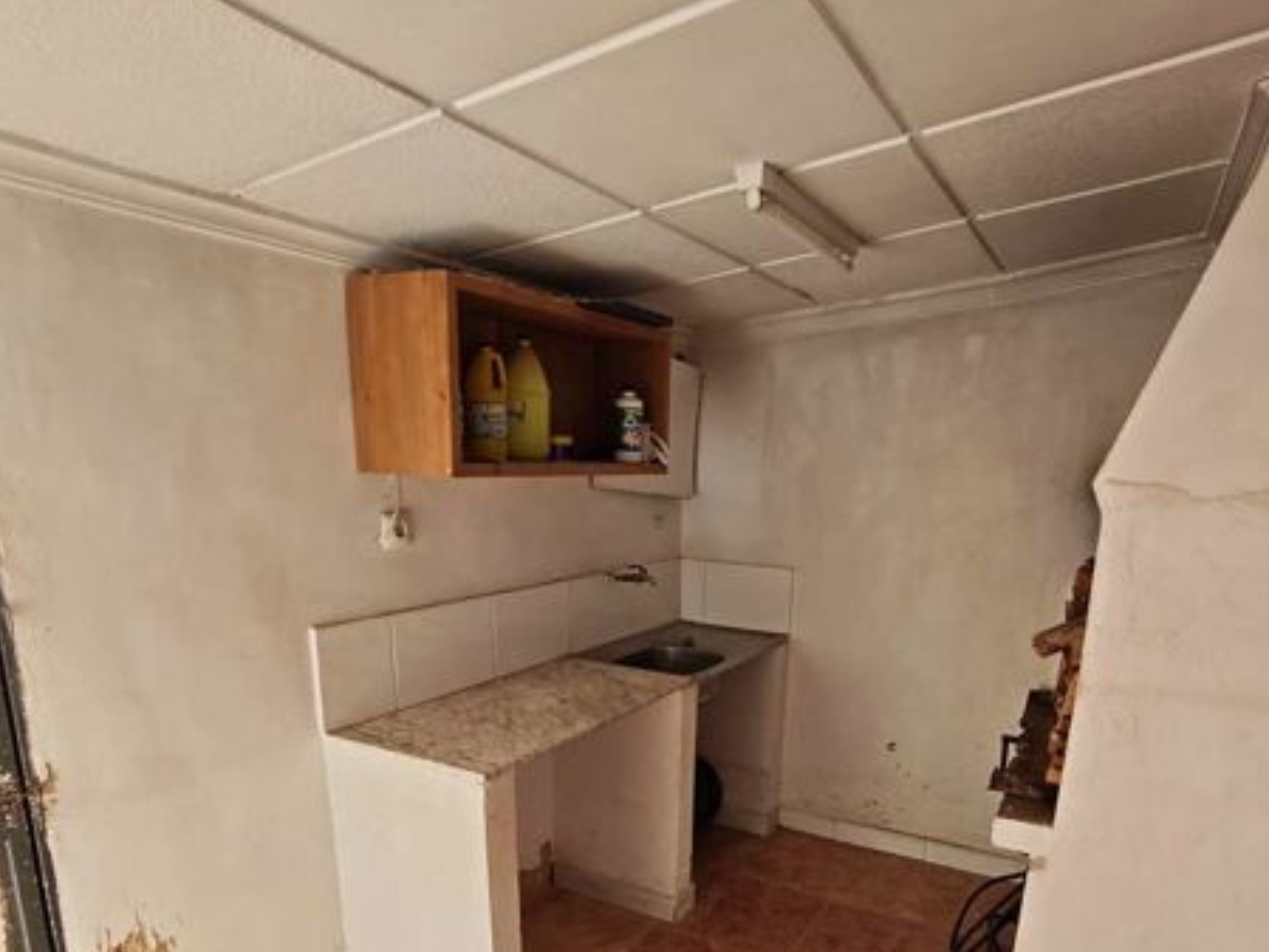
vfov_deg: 58.9
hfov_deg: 76.0
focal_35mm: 22
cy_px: 675
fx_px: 807
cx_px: 716
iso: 50
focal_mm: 2.16
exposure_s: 1/100
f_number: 2.2
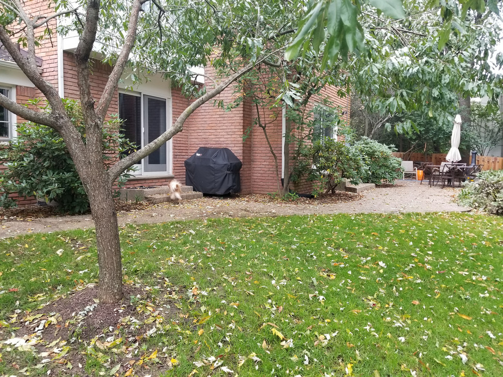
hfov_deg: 67.3
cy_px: 188
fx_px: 378
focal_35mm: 26
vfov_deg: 53.1
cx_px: 252
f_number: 1.7
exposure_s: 1/30
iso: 200
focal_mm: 4.25
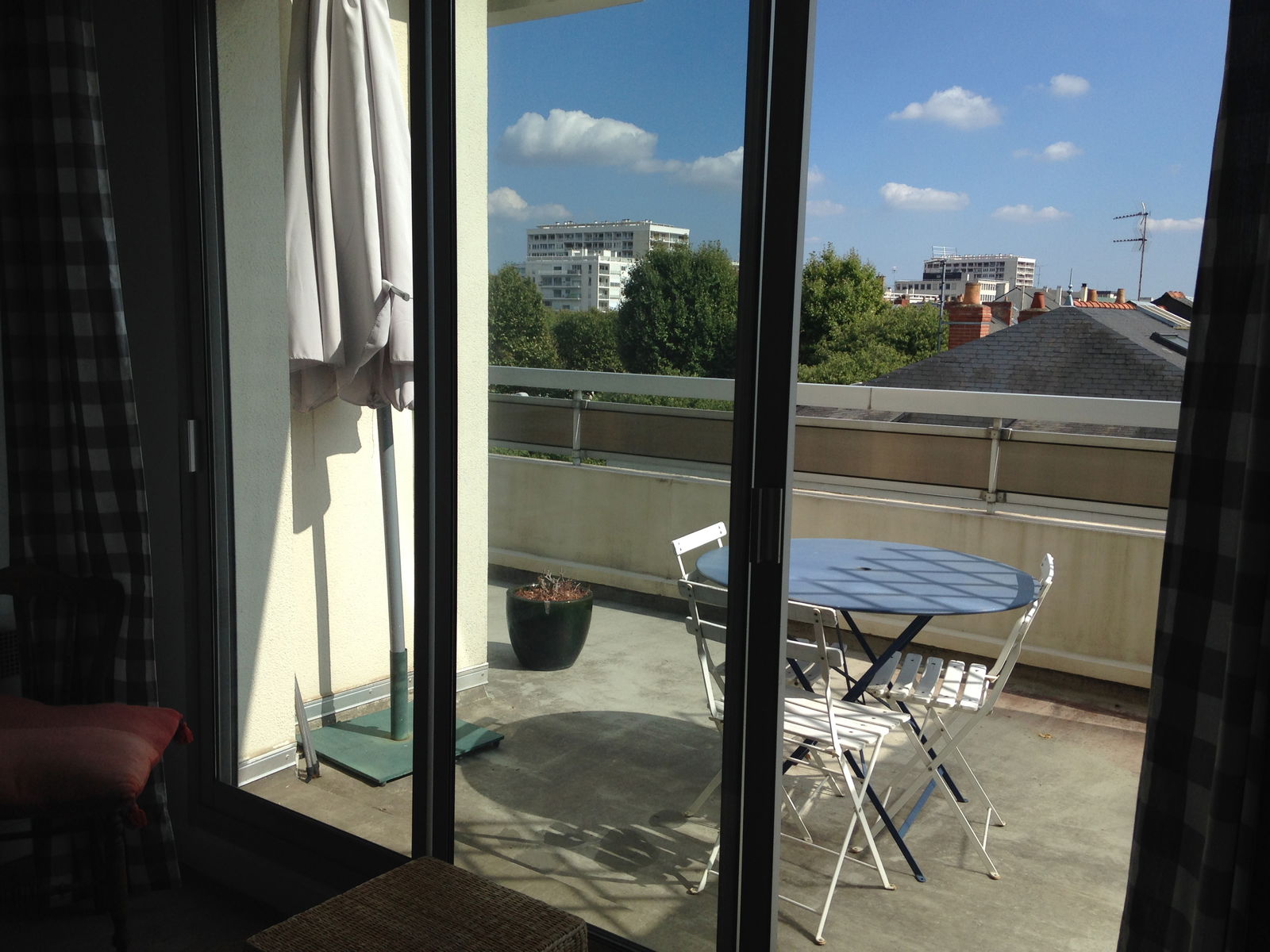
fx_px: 1211
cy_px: 476
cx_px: 635
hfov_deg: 55.4
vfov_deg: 42.9
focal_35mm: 33
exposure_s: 1/2008
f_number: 2.4
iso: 50
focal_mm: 4.12
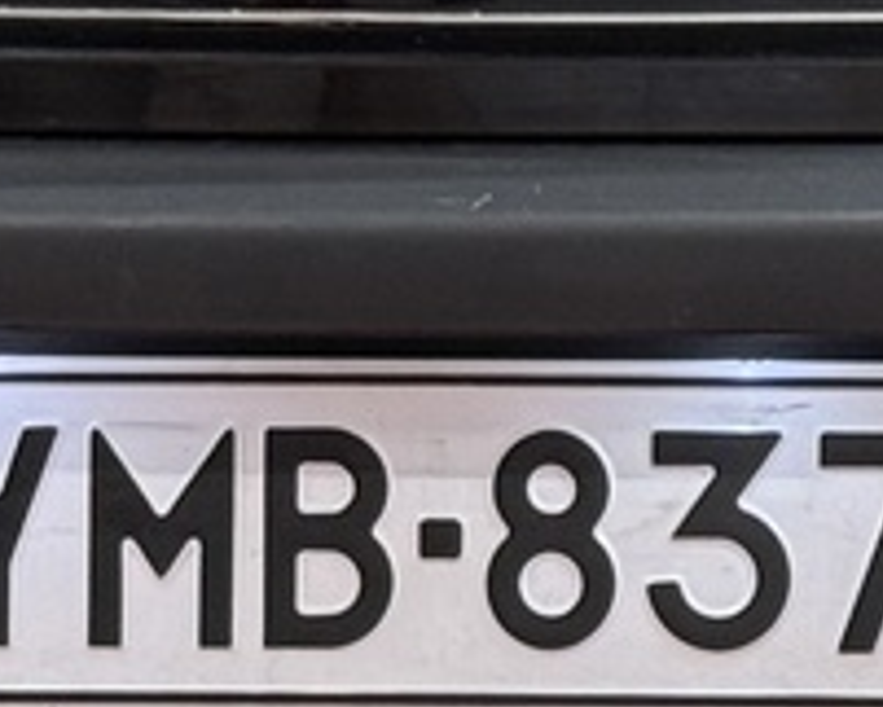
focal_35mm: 336
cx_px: 422
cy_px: -984
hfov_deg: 5.8
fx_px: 8785
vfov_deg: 4.5
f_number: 1.78
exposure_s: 1/60
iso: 80
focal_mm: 6.76
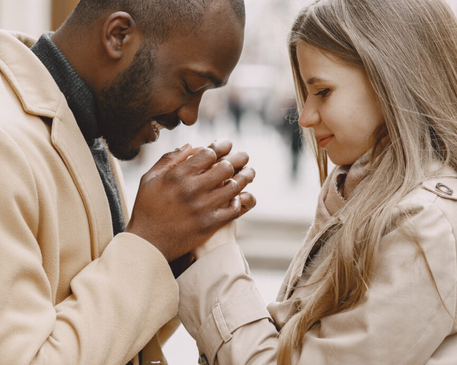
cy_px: 183
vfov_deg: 10.7
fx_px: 1948
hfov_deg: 13.4
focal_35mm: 144
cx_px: 213
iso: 250
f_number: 2.8
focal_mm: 85
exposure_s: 1/800
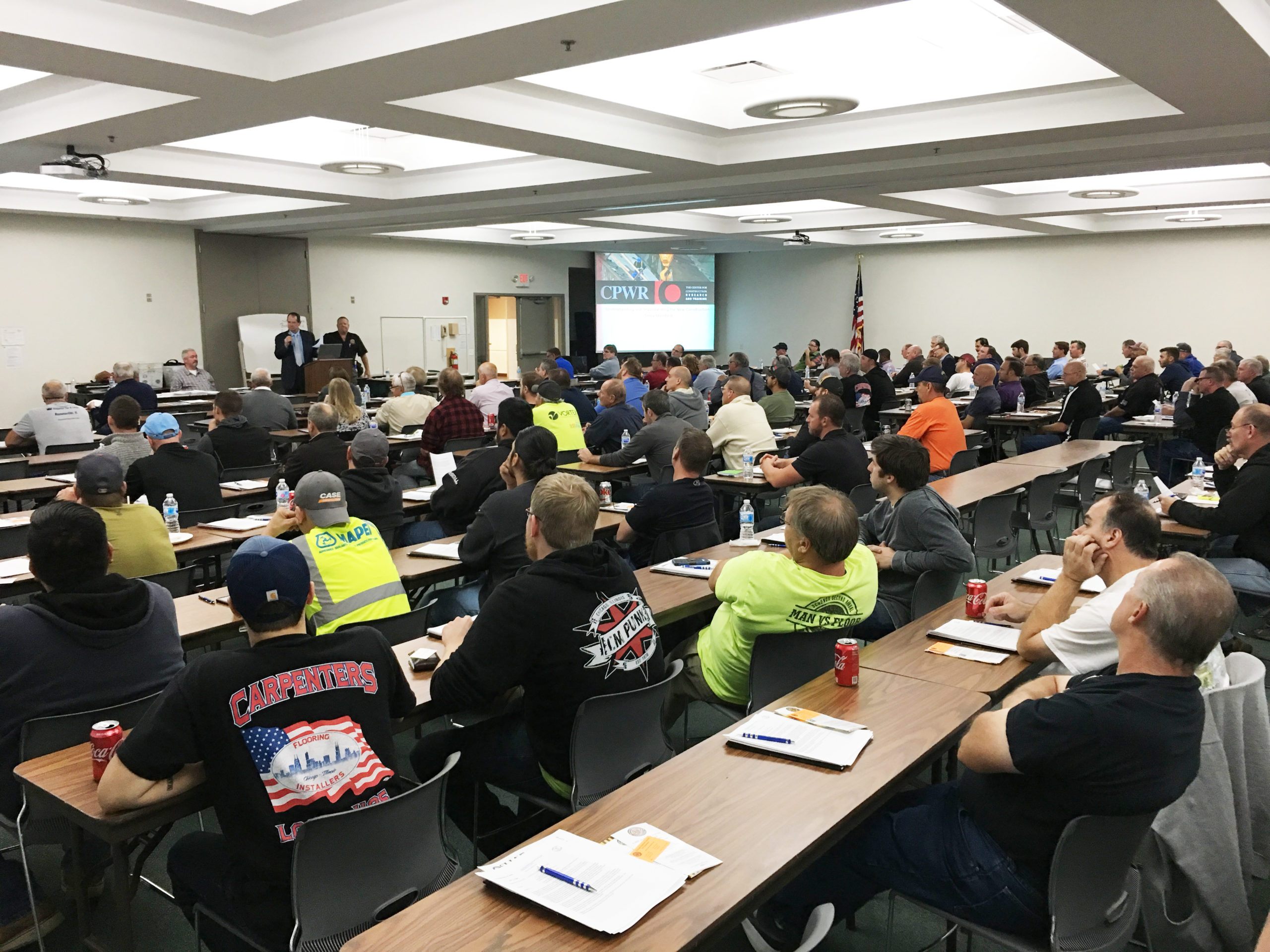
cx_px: 635
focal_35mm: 29
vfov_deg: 48.2
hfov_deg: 61.7
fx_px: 1064
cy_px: 476
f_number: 2.2
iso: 64
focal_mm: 4.15
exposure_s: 1/15
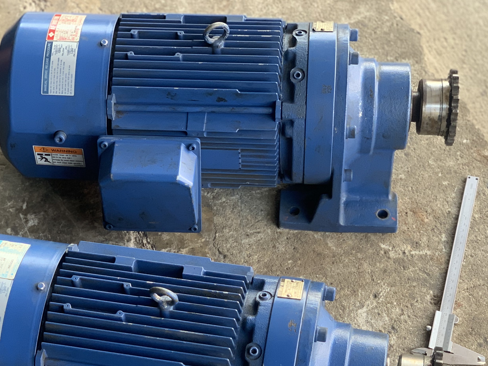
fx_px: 1198
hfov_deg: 23.0
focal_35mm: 85
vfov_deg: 17.2
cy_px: 285
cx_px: 206
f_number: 2.4
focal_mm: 6
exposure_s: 1/122
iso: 100
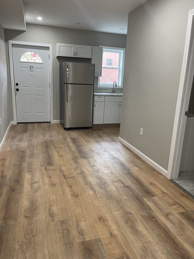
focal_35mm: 25
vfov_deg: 69.4
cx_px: 97
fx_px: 187
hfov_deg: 54.9
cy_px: 130
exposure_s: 1/60
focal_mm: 5.1
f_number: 1.6
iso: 100
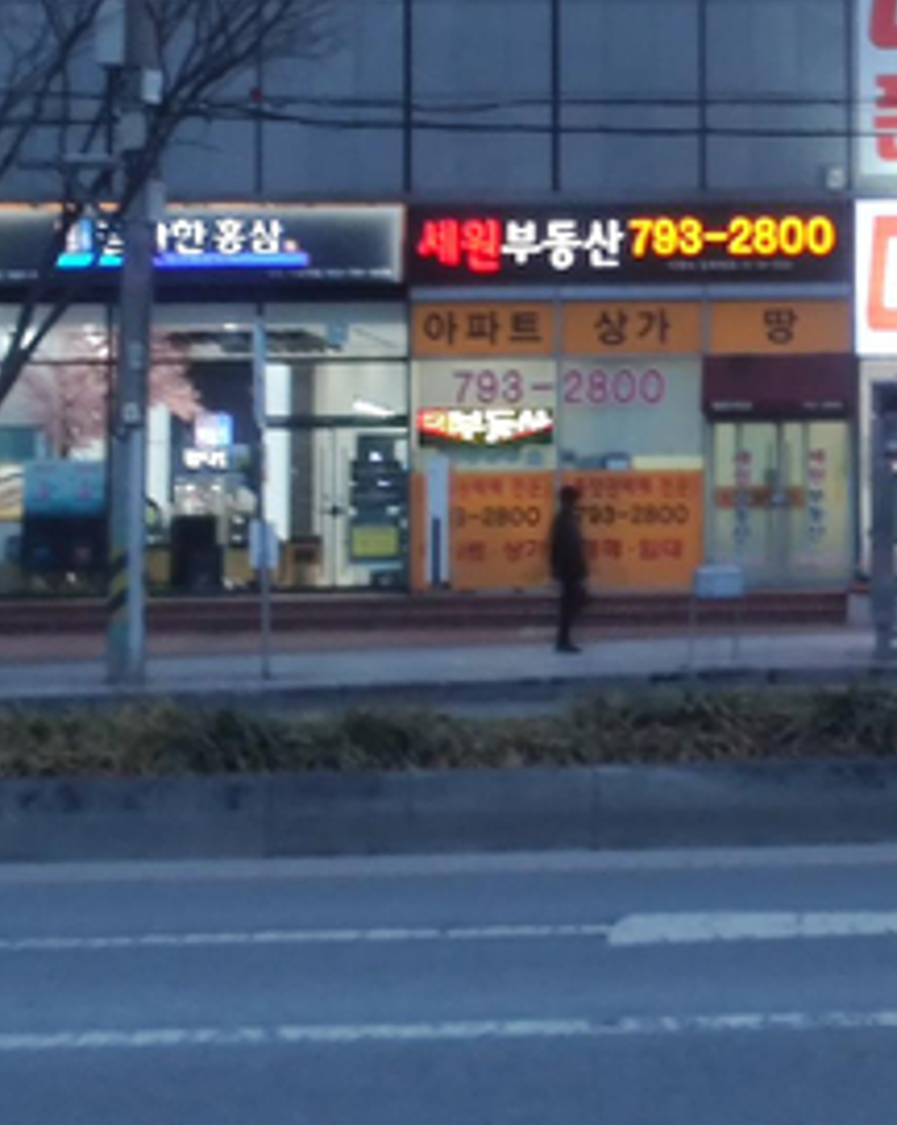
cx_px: 1017
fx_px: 3359
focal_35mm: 101
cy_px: 289
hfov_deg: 14.8
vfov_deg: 18.9
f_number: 1.75
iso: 1157
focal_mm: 4.77
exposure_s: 1/20
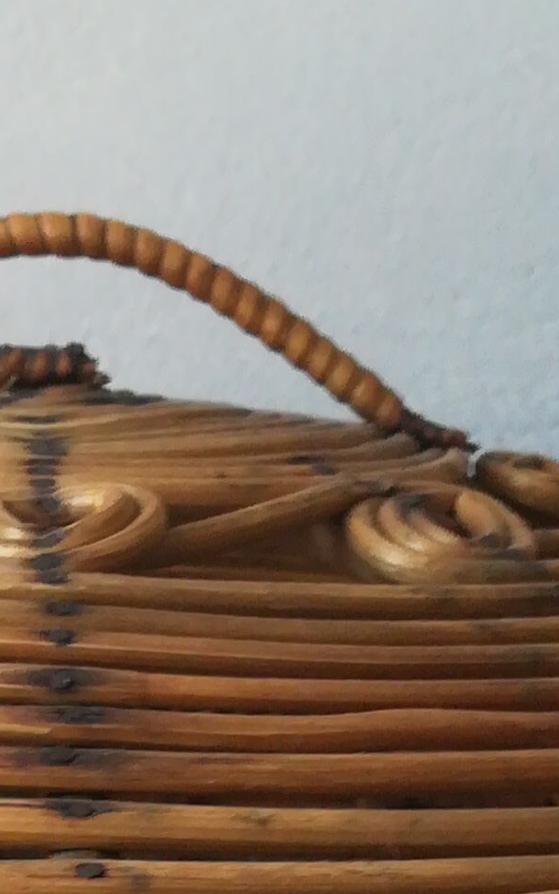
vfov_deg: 17.3
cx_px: 48
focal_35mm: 114
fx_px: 2777
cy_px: 1113
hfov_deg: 11.4
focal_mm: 3.83
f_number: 2.2
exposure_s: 1/33.3
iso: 125
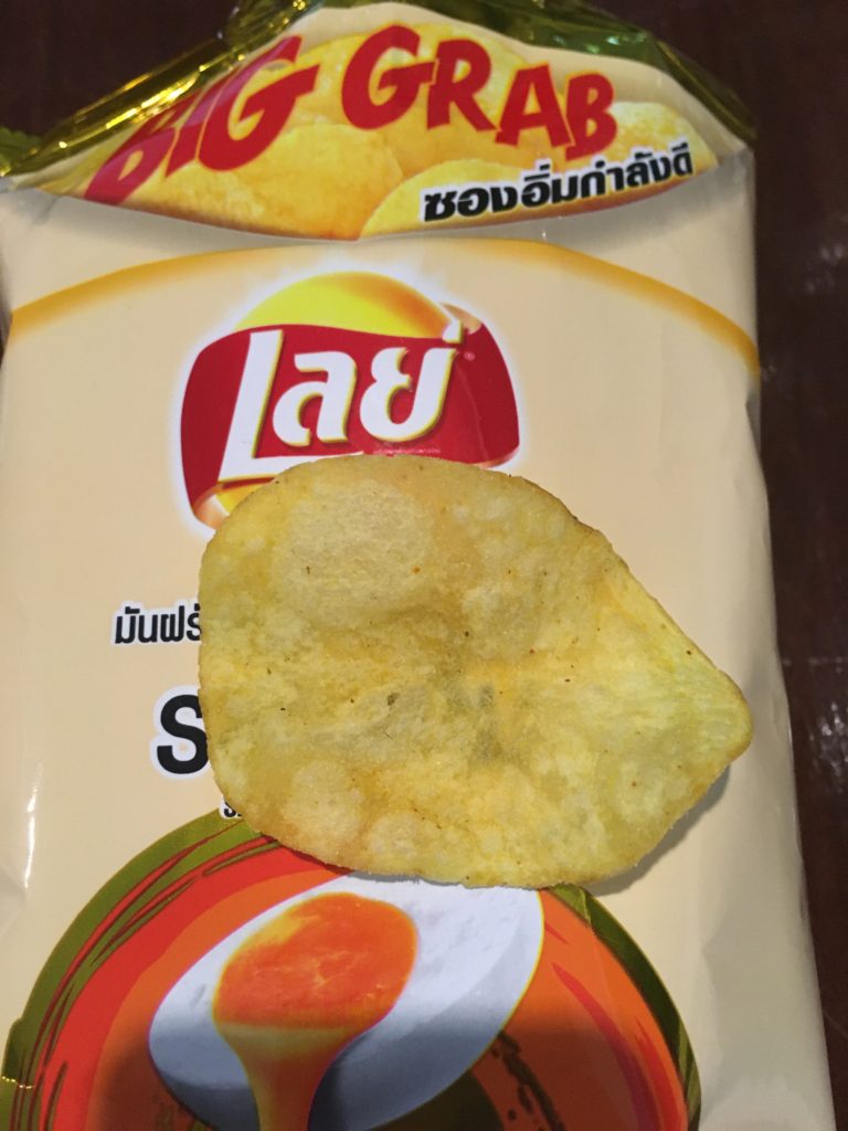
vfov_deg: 61.7
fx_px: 947
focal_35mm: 29
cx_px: 424
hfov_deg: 48.2
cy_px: 566
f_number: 2.2
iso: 200
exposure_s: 1/17
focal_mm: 4.15
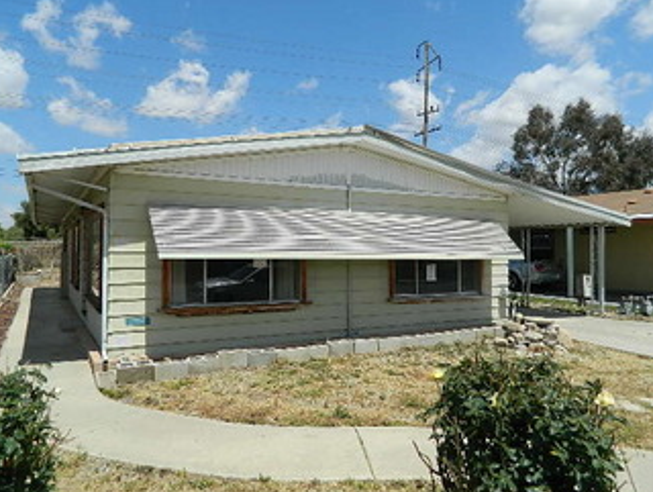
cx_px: 316
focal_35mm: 27
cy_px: 243
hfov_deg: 65.2
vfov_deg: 51.5
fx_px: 510
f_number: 8.7
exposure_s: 1/200
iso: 80
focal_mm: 4.5
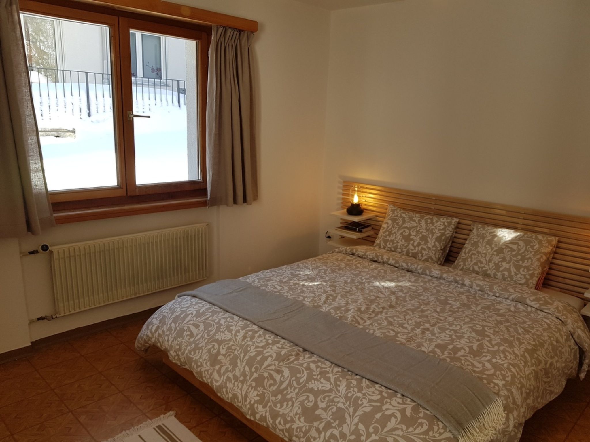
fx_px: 443
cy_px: 221
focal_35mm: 26
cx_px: 295
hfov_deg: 67.3
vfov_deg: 53.1
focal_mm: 4.2
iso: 50
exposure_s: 1/203
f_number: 1.7
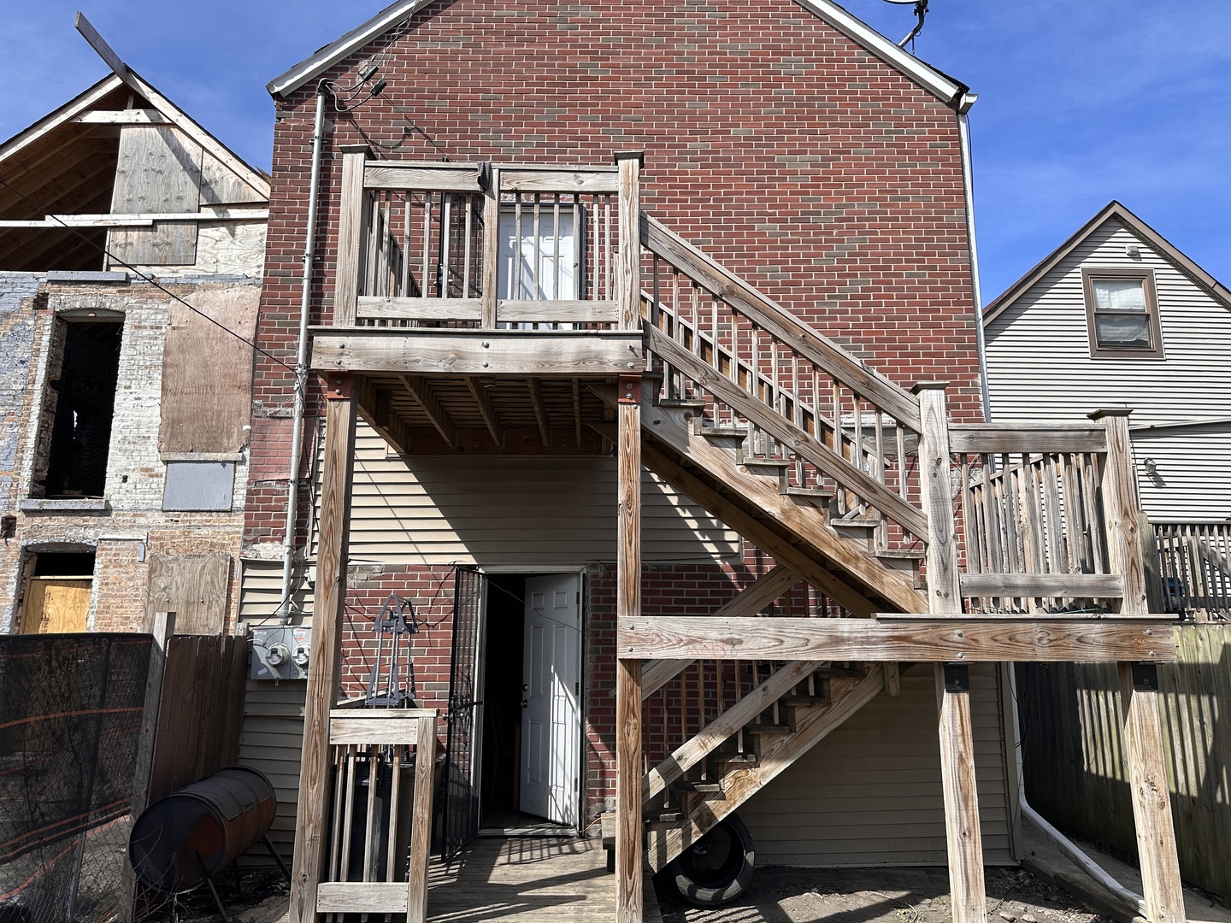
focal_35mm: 24
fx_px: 853
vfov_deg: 56.8
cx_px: 616
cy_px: 462
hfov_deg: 71.6
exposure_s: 1/3356
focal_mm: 6.86
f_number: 1.78
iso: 80
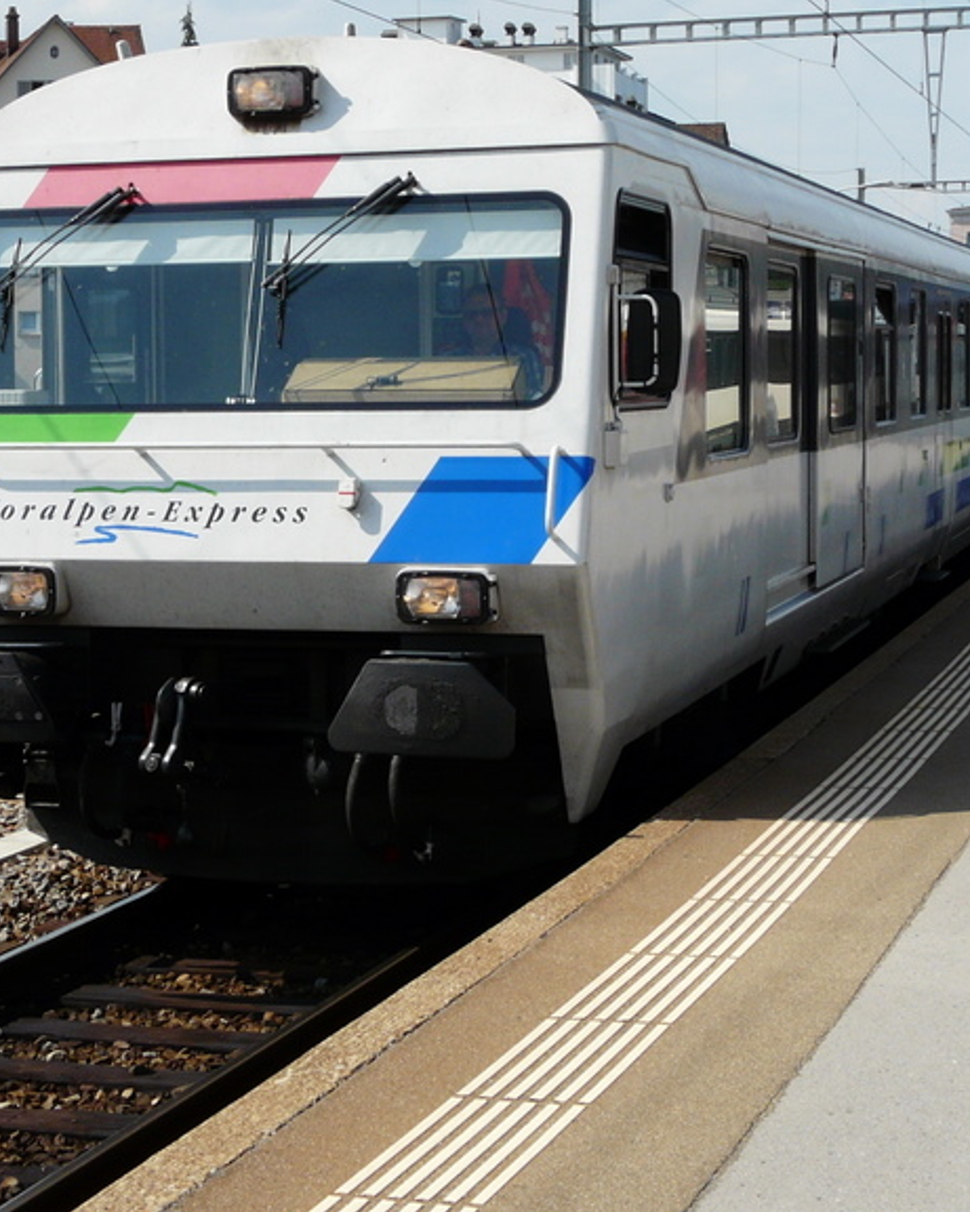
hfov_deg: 19.6
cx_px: 286
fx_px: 2798
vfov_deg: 24.4
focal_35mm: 78
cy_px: 484
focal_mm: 7.5
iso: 100
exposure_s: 1/500
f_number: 5.6
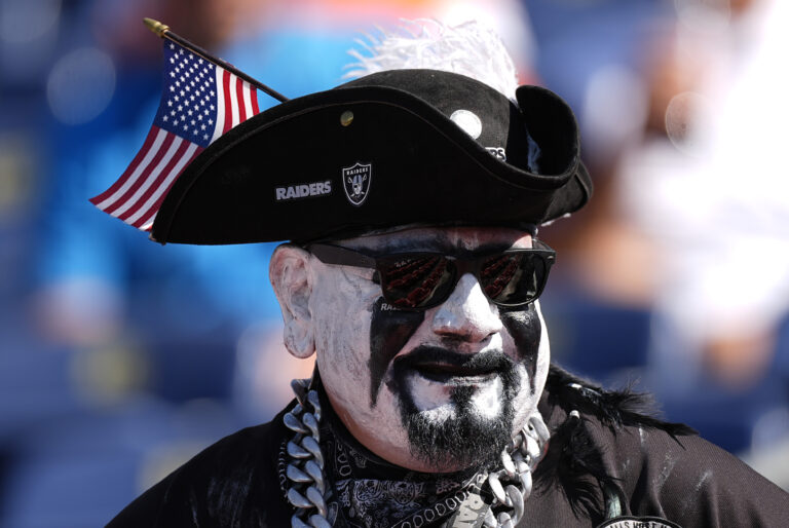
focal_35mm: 900
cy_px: 264
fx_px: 19747
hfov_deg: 2.3
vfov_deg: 1.5
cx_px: 394
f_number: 4
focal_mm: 600
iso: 200
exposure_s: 1/1250
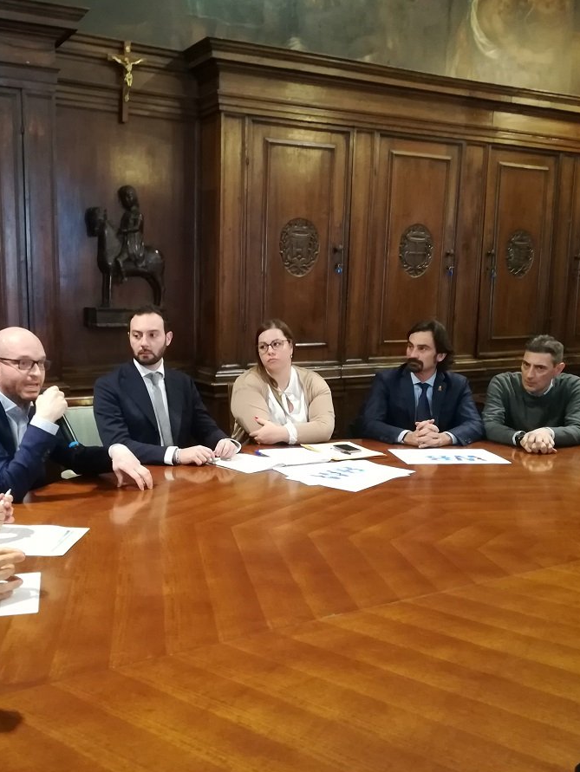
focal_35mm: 35
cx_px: 224
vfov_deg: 52.6
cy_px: 388
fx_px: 781
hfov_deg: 40.5
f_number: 2.2
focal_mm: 3.83
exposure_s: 1/25
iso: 400
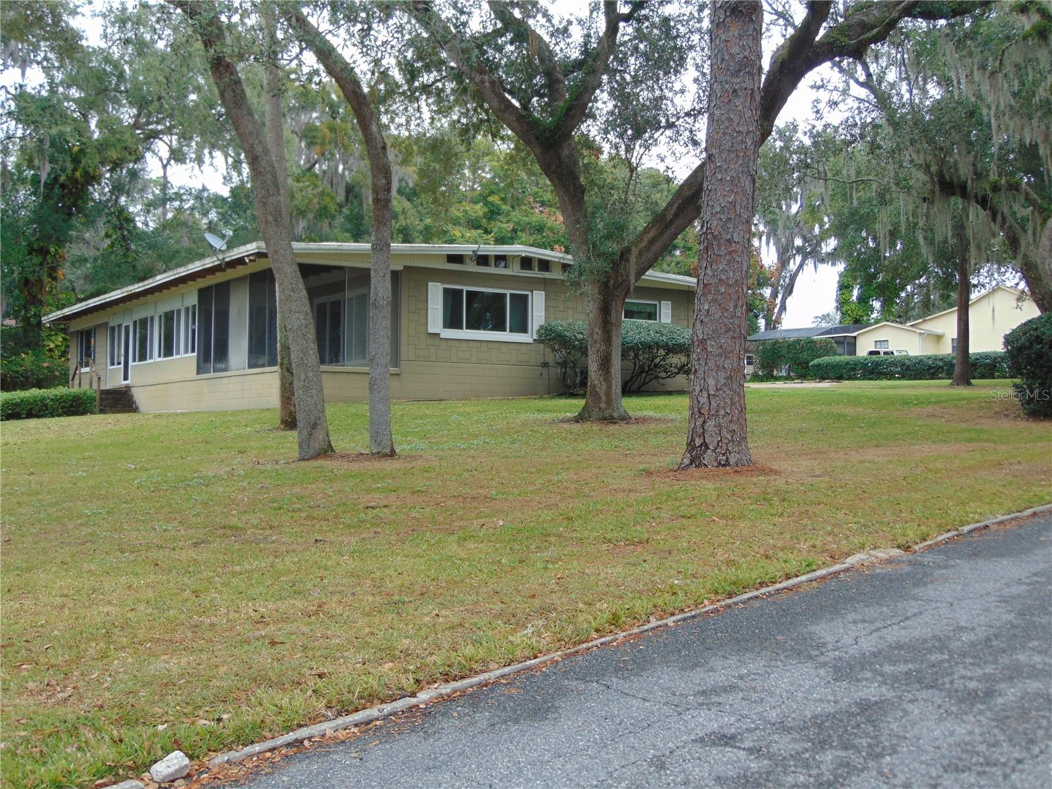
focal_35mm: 42
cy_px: 394
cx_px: 526
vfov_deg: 34.3
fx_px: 1276
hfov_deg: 44.8
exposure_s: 1/100
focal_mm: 7.6
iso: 80
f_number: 3.3
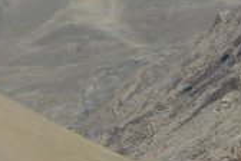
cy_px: 170
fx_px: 2584
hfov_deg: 5.3
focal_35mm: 386
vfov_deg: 3.6
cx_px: 341
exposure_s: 1/400
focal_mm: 60
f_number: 10
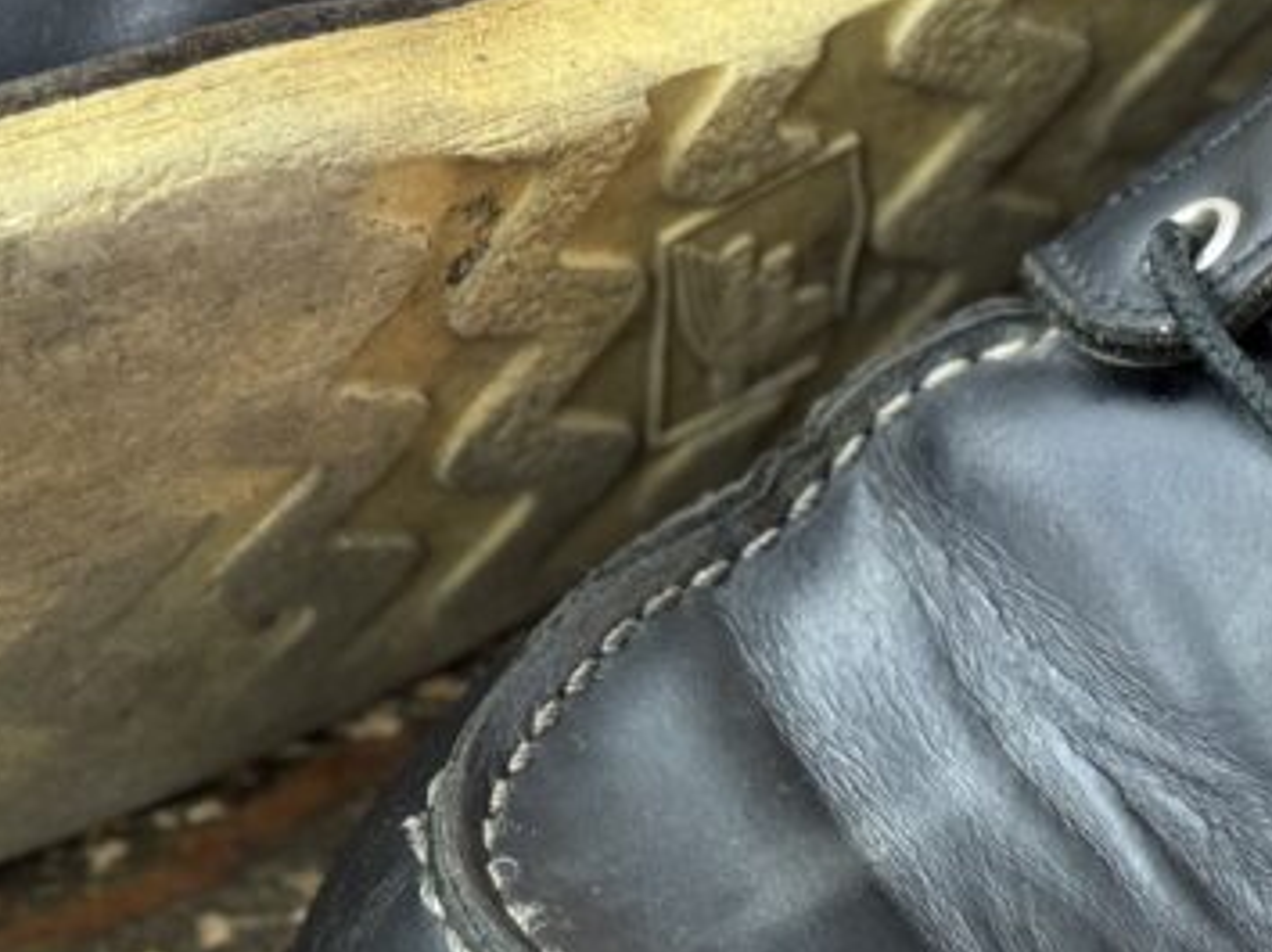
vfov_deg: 10.7
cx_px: 489
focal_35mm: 139
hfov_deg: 14.2
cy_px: 528
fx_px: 5104
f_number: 1.78
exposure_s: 1/60
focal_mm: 6.76
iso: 200
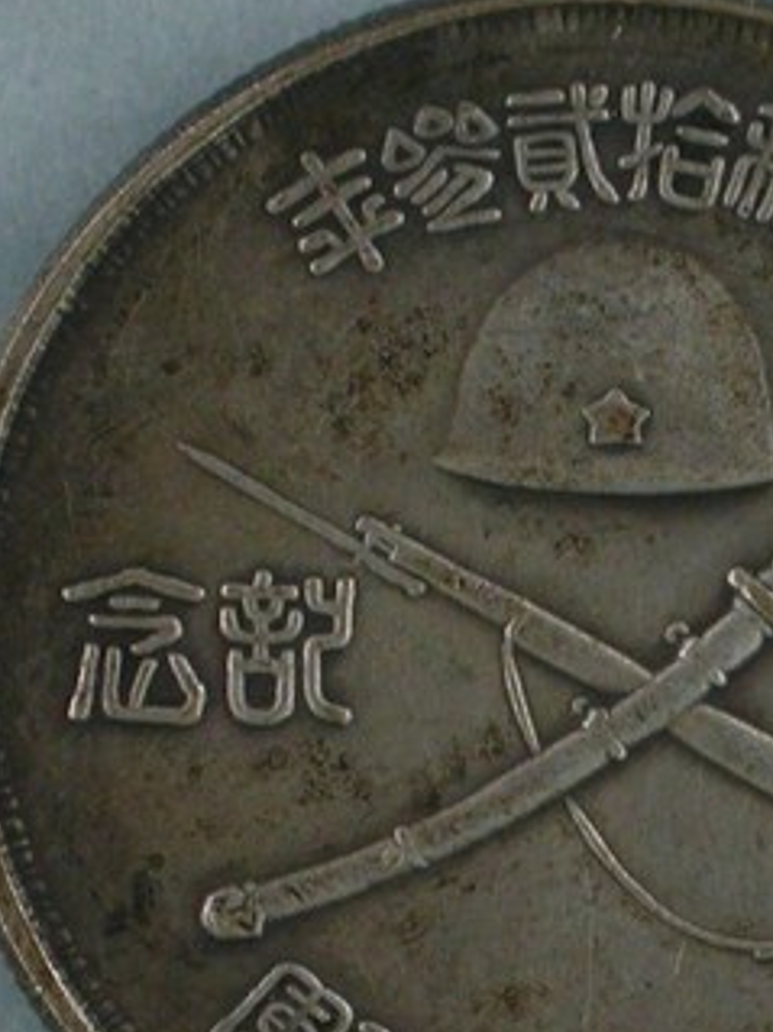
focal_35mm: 309
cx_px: 605
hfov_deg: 4.8
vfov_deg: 6.4
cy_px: 896
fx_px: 9206
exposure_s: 1/30
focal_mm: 32
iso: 100
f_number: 5.1
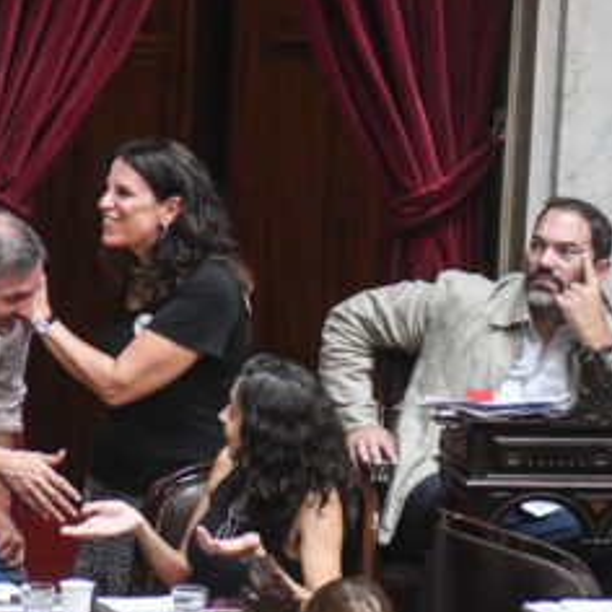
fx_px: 9061
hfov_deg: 3.9
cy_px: 353
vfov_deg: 3.9
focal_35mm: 453
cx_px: 99
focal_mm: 200
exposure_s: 1/500
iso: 4000
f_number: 2.8
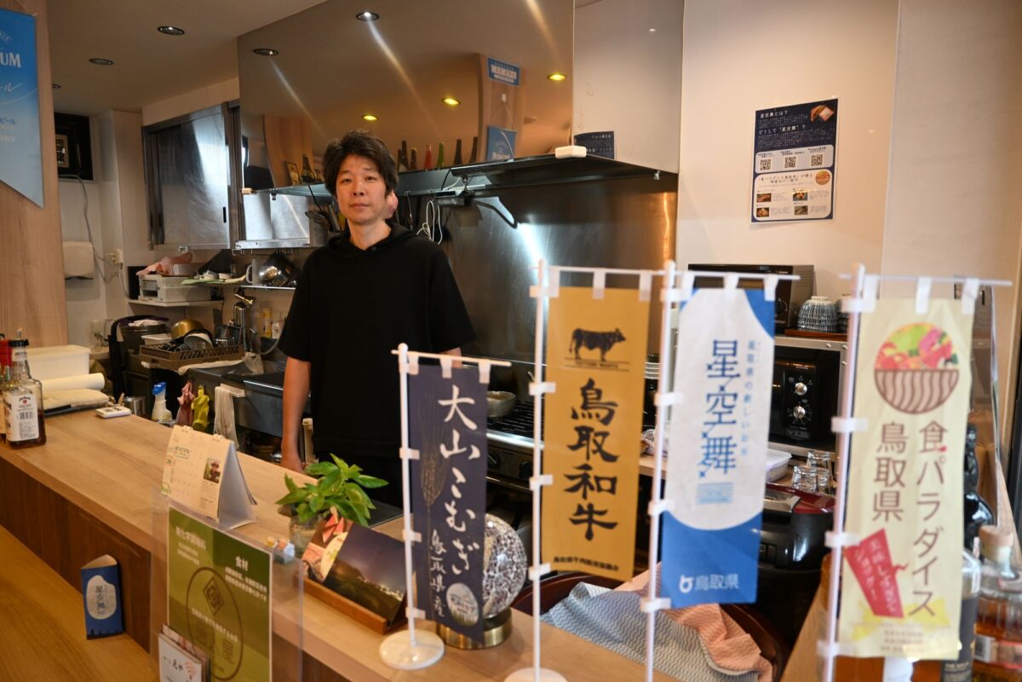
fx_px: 681
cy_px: 341
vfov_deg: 53.1
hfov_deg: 73.7
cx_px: 511
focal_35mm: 24
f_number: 3.5
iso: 250
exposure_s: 1/25
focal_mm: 16
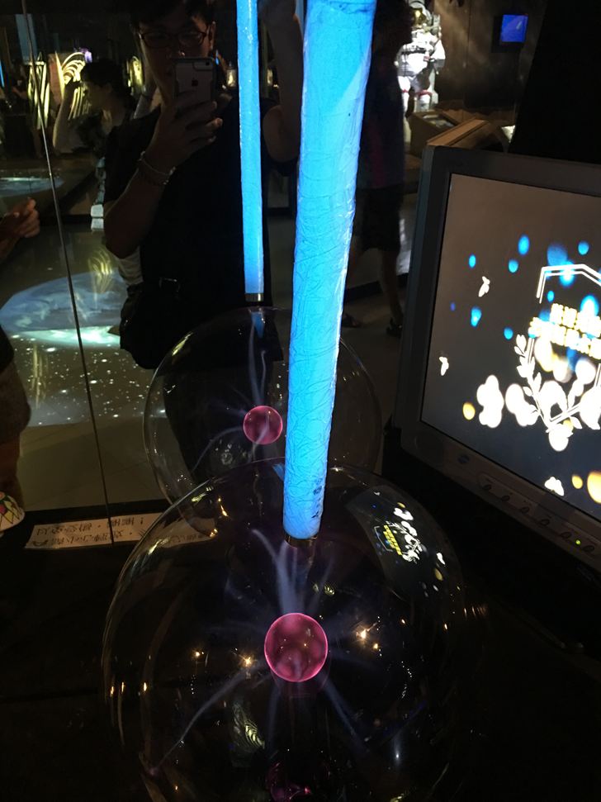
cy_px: 401
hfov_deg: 48.2
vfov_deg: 61.7
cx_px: 300
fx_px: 671
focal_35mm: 29
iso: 64
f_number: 2.2
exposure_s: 1/4
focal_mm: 4.15
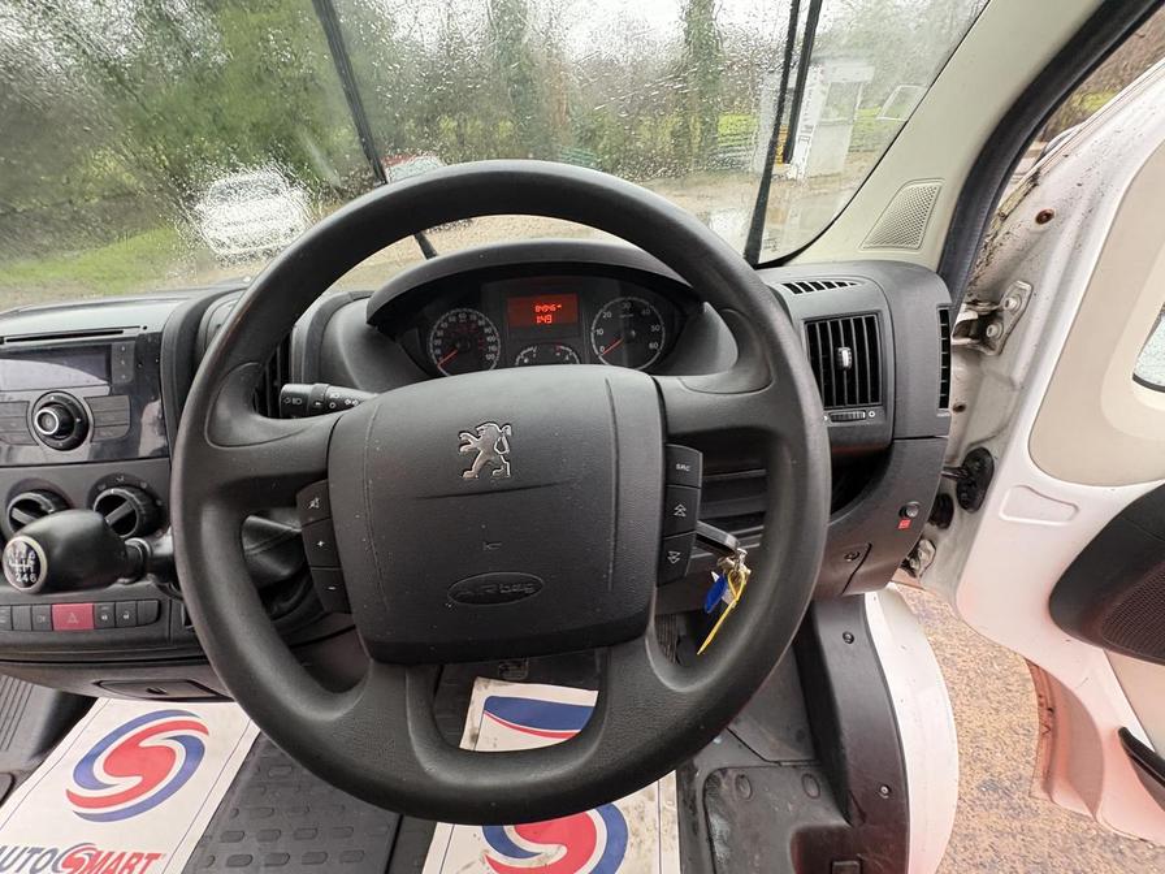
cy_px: 437
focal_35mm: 14
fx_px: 471
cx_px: 582
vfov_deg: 85.7
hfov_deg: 102.1
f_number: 2.2
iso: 400
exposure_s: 1/60
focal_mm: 2.22
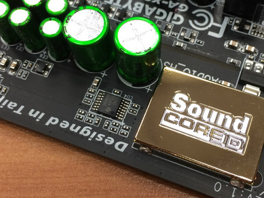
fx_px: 412
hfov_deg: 35.4
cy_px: 74
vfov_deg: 27.0
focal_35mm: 54
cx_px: 156
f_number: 2.2
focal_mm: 4.12
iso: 50
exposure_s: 1/30
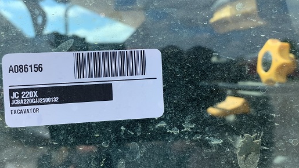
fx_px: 349
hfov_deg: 46.2
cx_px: 127
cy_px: 86
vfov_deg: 27.1
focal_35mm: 44
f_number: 1.8
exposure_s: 1/829
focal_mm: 4.25
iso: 25
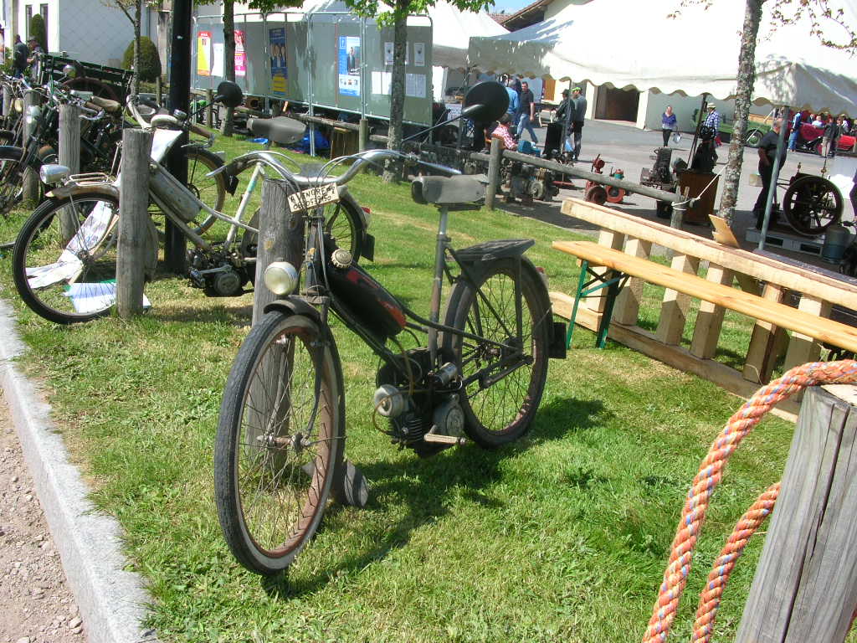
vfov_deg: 38.7
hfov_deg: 50.1
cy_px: 322
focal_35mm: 37
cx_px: 428
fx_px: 916
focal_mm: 6.2
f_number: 5.8
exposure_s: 1/207
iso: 50
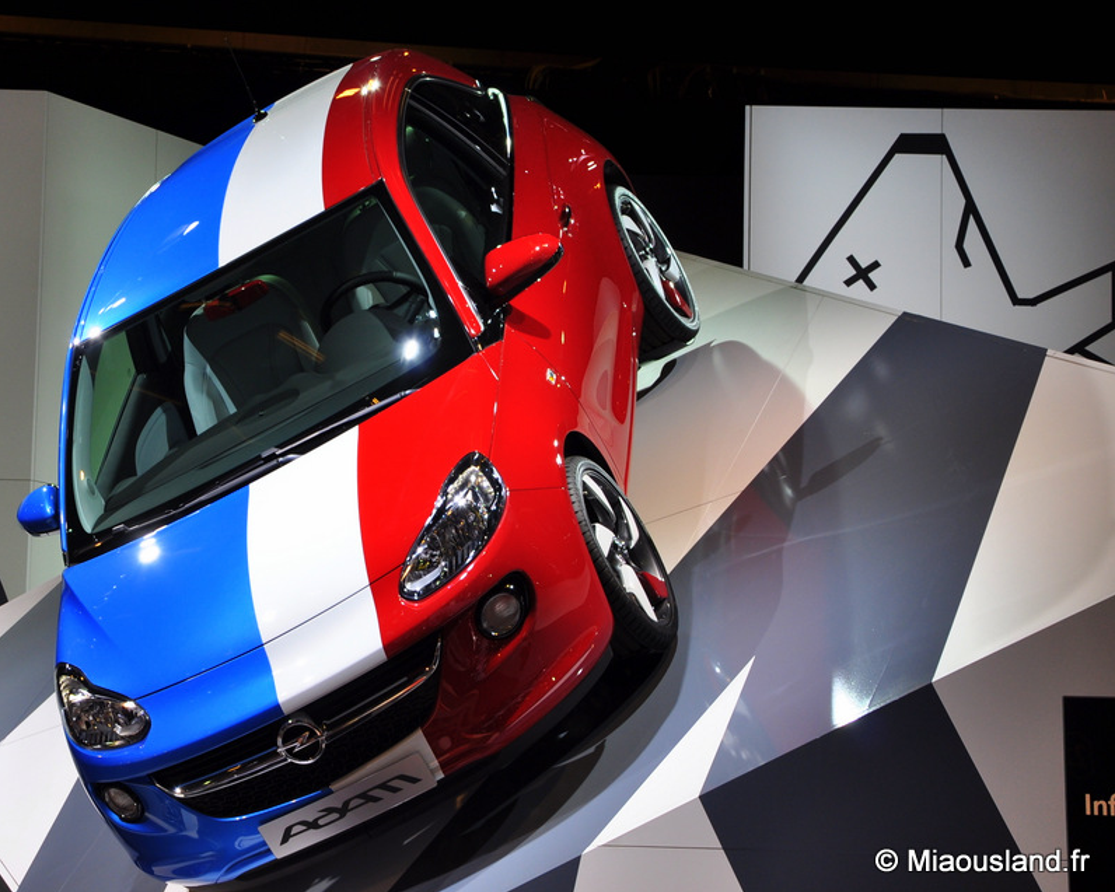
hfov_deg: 18.0
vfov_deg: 14.5
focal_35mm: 106
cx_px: 289
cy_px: 355
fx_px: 3498
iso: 200
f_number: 8
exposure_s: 1/60
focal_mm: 50
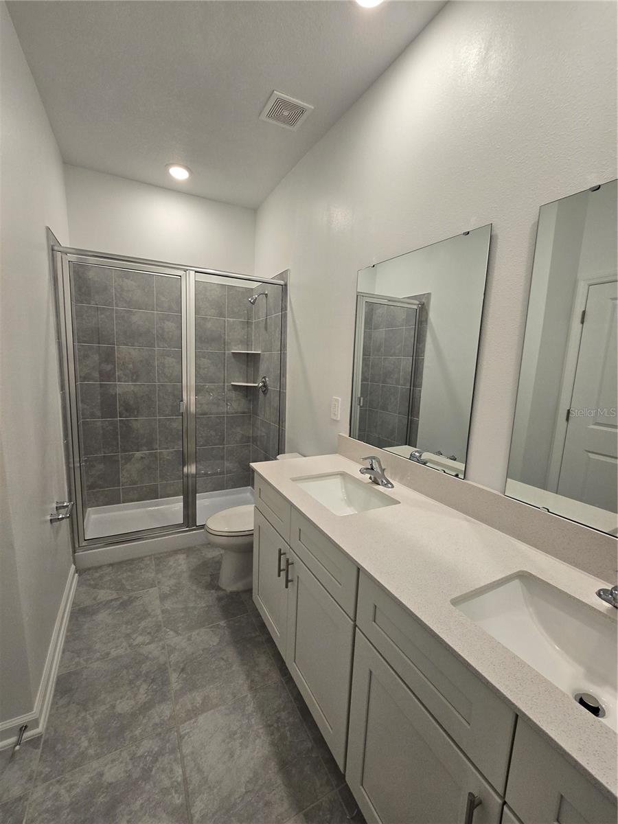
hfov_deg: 89.9
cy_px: 412
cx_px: 309
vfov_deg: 106.2
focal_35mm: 13
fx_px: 309
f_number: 2.2
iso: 100
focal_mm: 2.2
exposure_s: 1/60
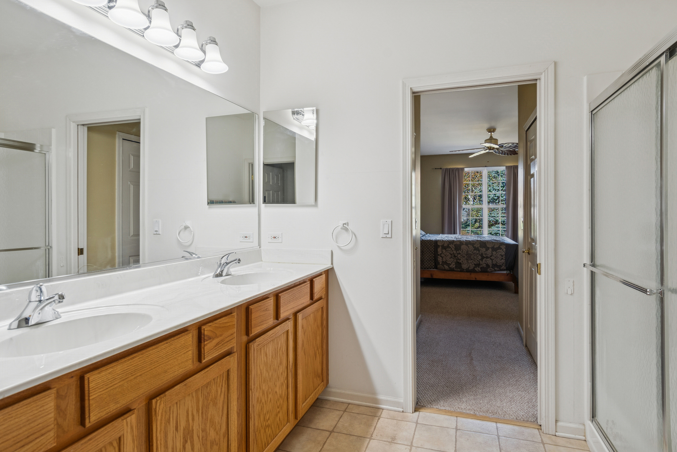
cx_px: 338
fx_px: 338
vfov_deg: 67.4
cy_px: 226
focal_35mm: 18
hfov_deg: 90.0
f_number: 8
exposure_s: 1/25
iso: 250
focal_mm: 12
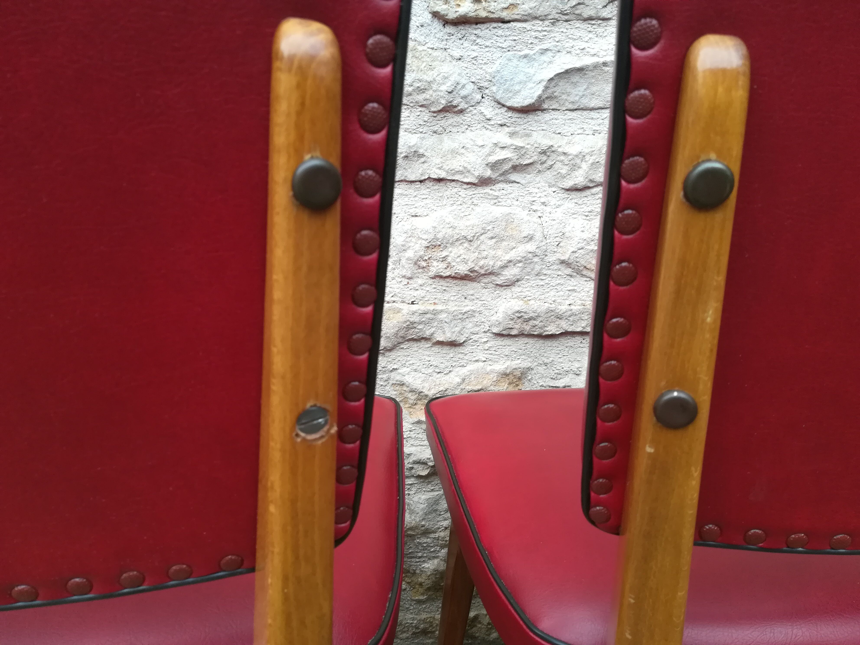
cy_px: 322
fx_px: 646
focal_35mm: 26
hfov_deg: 67.3
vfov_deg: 53.1
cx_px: 430
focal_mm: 3.83
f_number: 2.2
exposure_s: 1/33.3
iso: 100
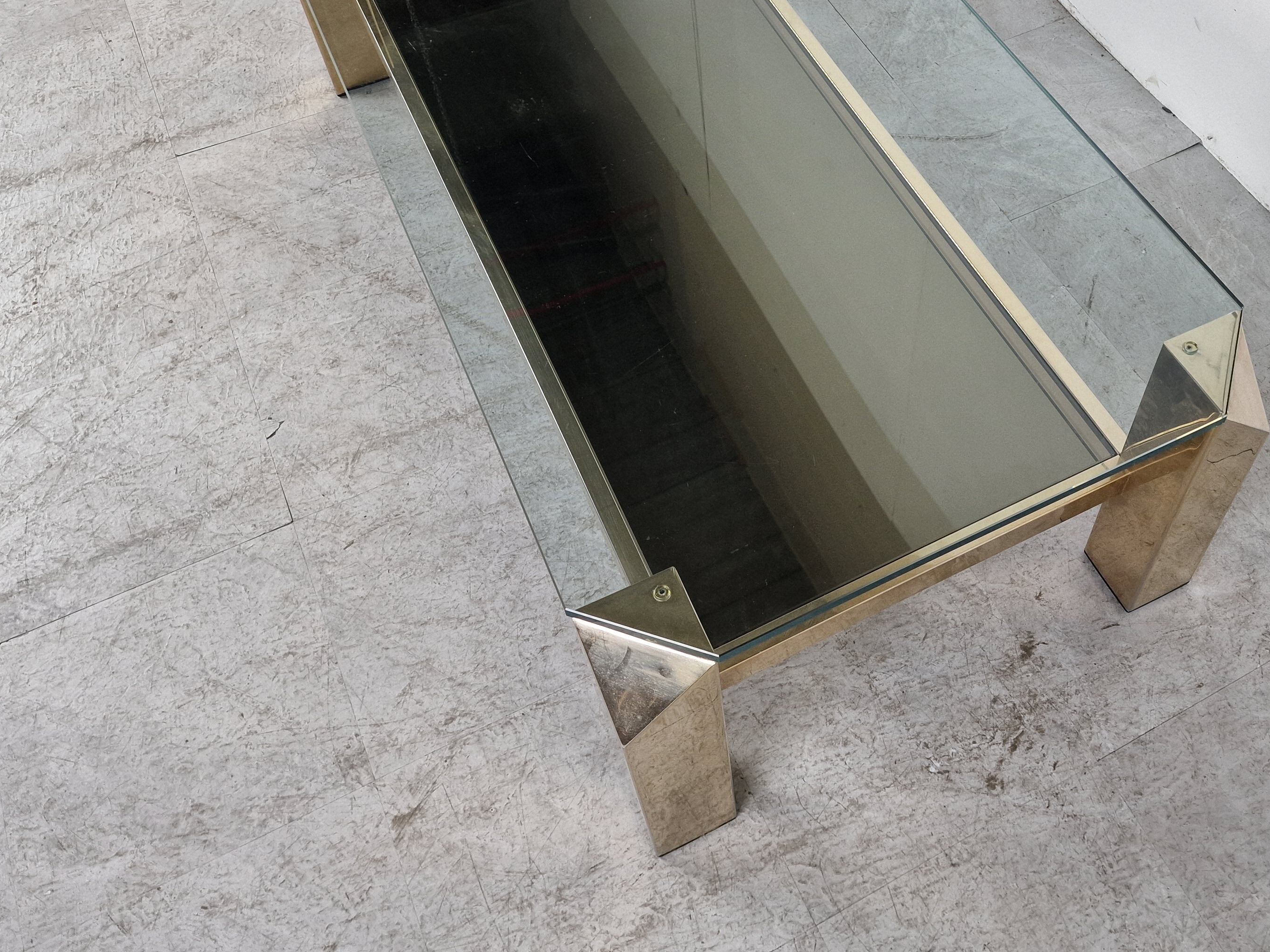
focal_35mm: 34
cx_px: 831
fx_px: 1247
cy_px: 327
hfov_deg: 53.1
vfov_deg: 41.3
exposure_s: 1/180
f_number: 1.8
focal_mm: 6.4
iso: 200
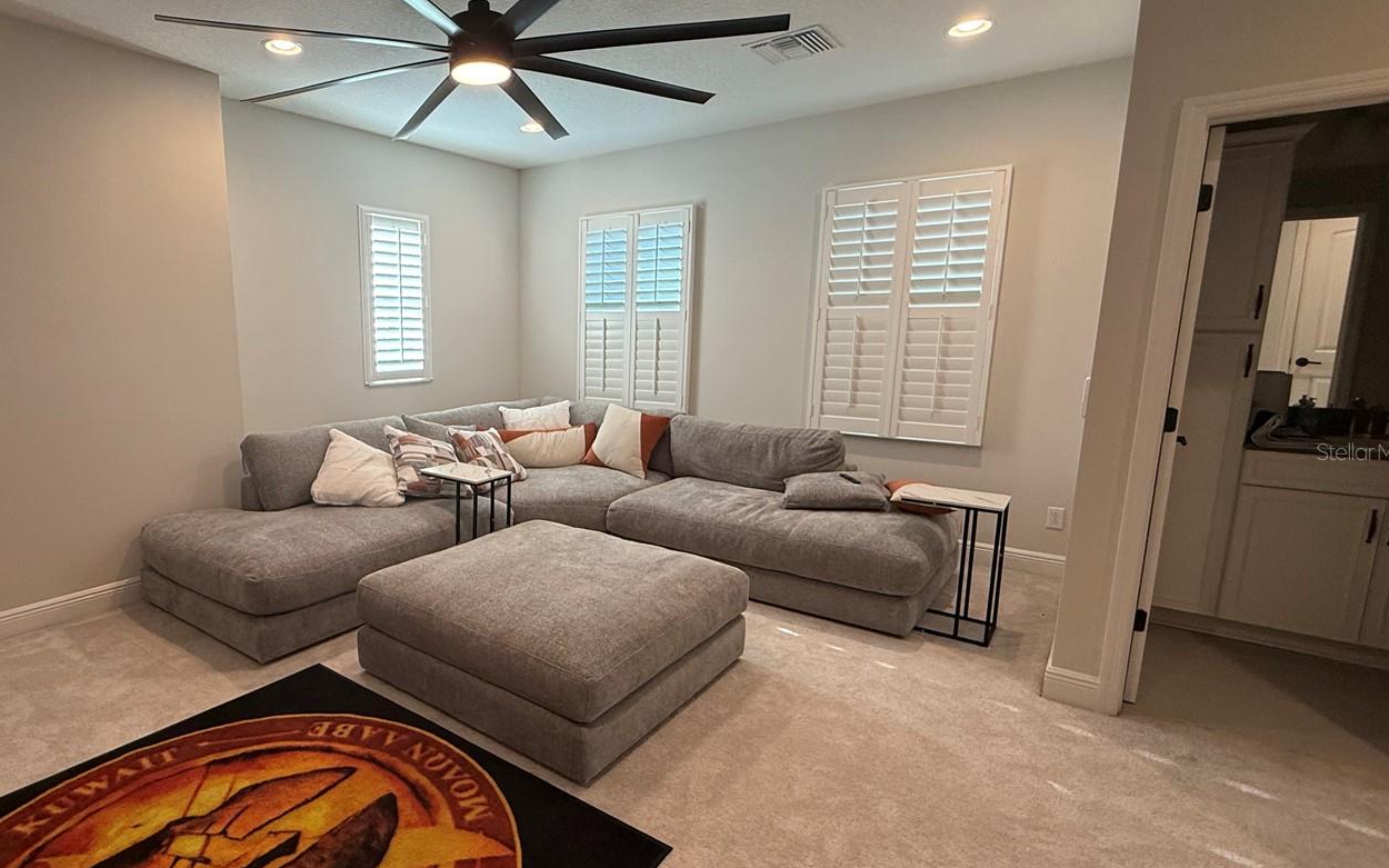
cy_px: 451
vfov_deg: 62.2
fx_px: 719
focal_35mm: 19
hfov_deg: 86.5
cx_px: 532
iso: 200
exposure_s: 1/120
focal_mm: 2.22
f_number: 2.2
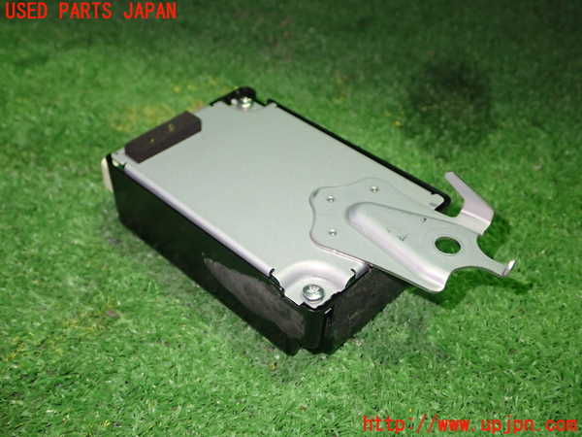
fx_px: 689
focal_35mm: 41
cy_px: 218
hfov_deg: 45.8
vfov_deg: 35.1
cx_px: 291
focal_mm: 7.31
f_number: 2.8
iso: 500
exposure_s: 1/40
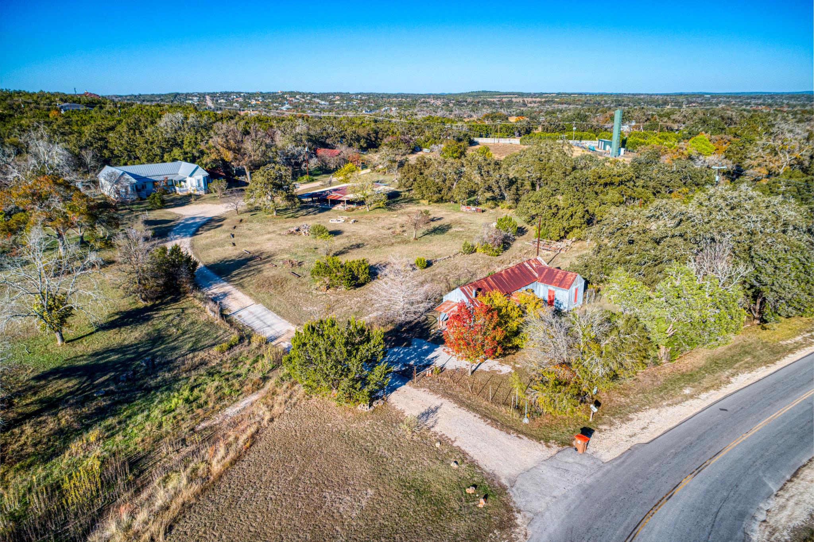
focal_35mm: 24
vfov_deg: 53.1
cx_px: 407
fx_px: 542
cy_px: 271
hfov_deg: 73.8
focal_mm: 8.8
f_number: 4
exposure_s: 1/200
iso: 100
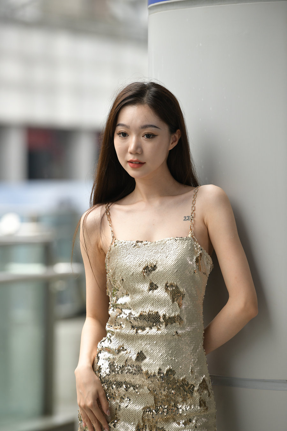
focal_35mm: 200
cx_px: 144
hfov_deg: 6.9
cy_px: 216
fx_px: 2391
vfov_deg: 10.3
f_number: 4
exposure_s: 1/640
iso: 500
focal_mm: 200
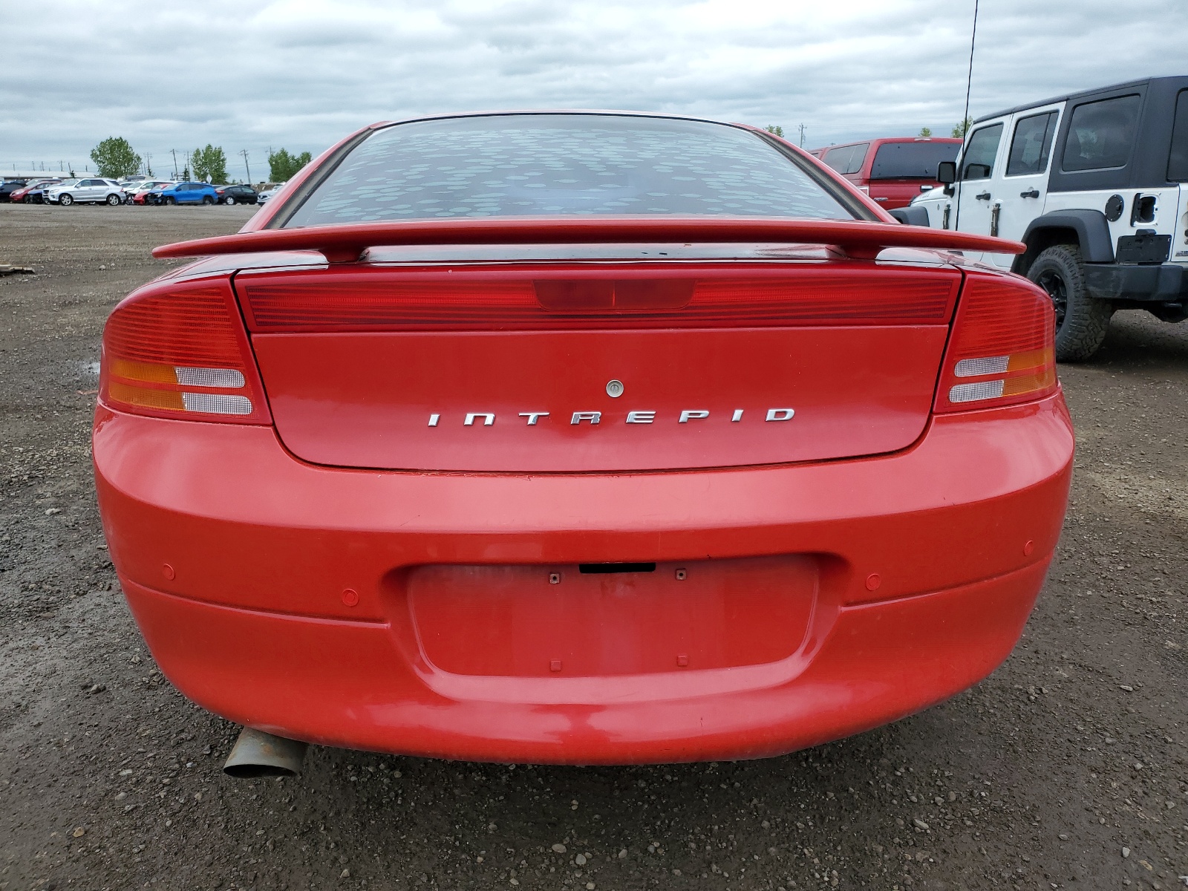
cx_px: 594
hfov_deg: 67.3
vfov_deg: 53.1
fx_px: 892
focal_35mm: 26
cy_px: 446
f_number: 1.5
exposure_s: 1/1250
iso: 50
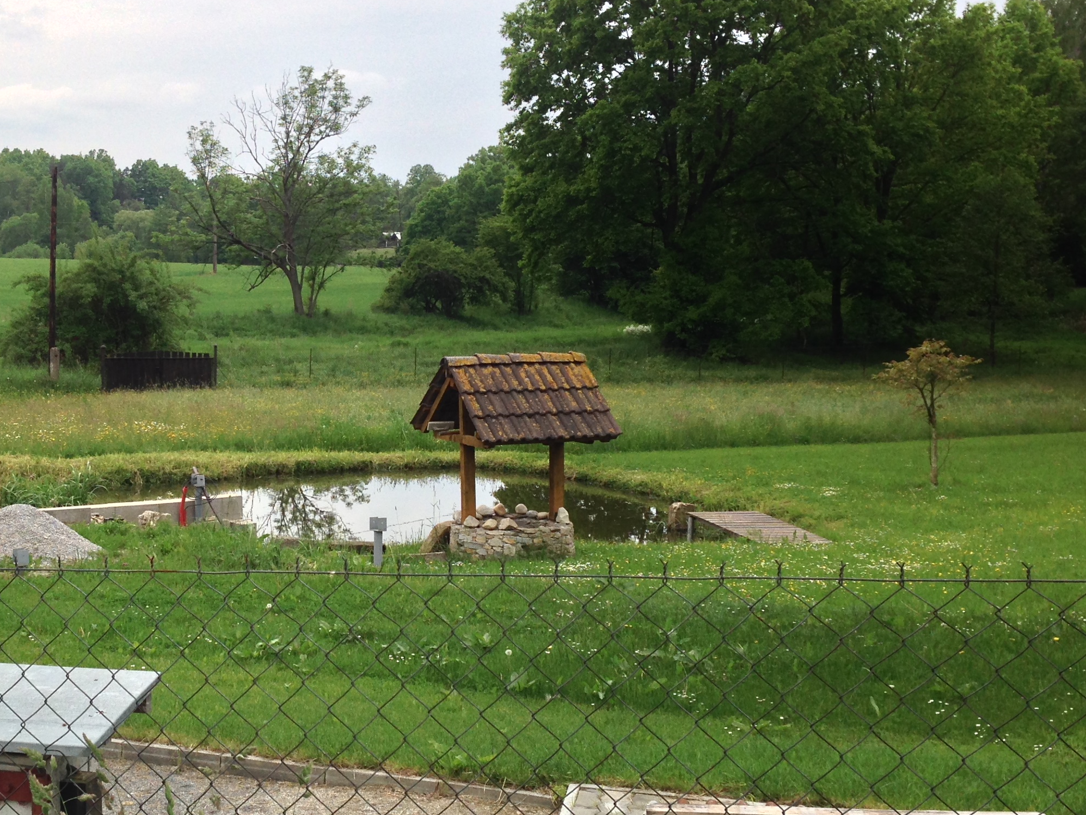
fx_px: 1694
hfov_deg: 35.0
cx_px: 316
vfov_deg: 27.0
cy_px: 467
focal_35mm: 54
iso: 50
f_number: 2.4
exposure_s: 1/459
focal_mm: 4.12
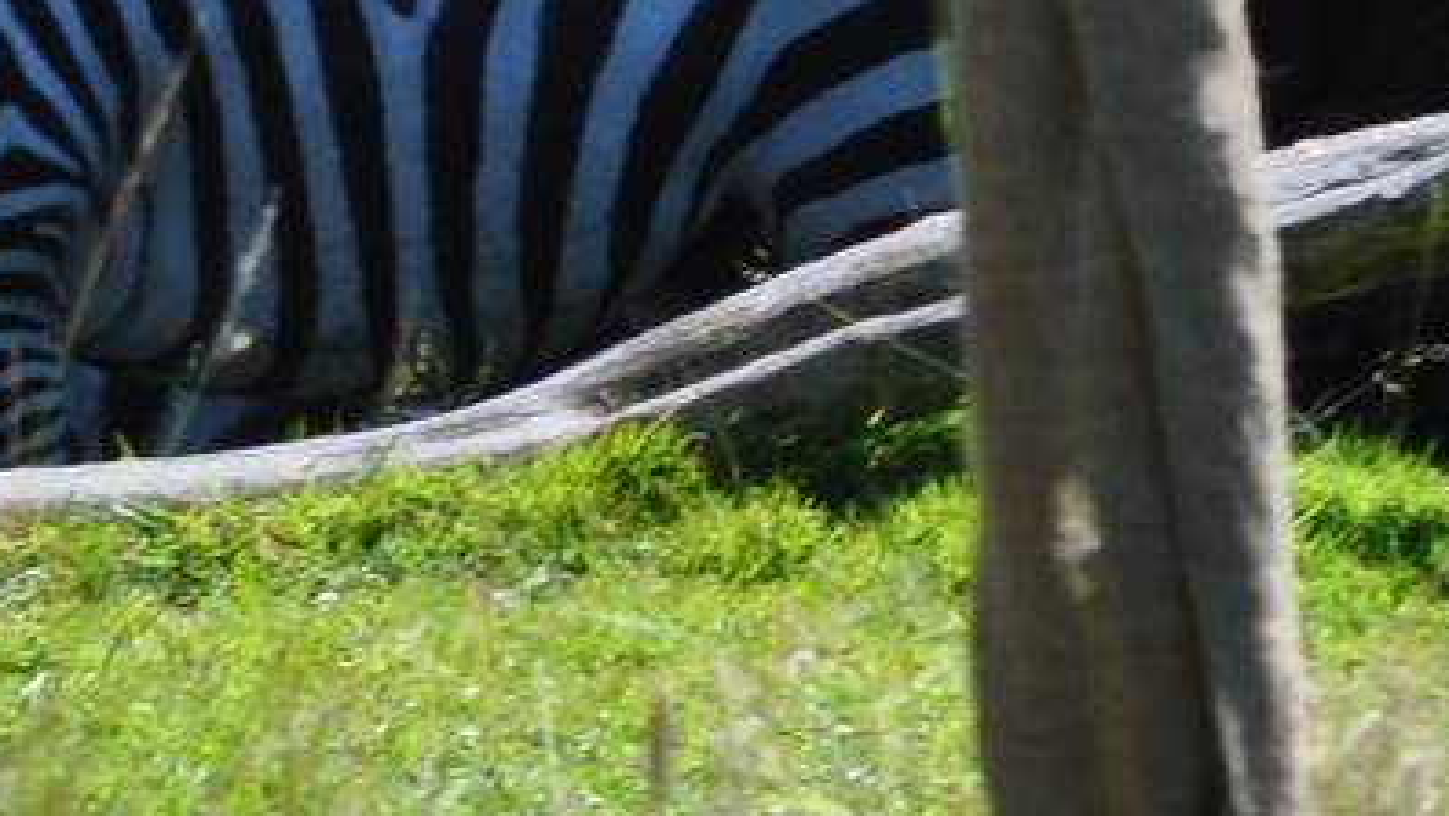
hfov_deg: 1.5
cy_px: -752
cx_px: -809
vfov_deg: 0.9
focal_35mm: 1394
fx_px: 53574
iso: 320
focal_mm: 220
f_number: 10
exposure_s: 1/250
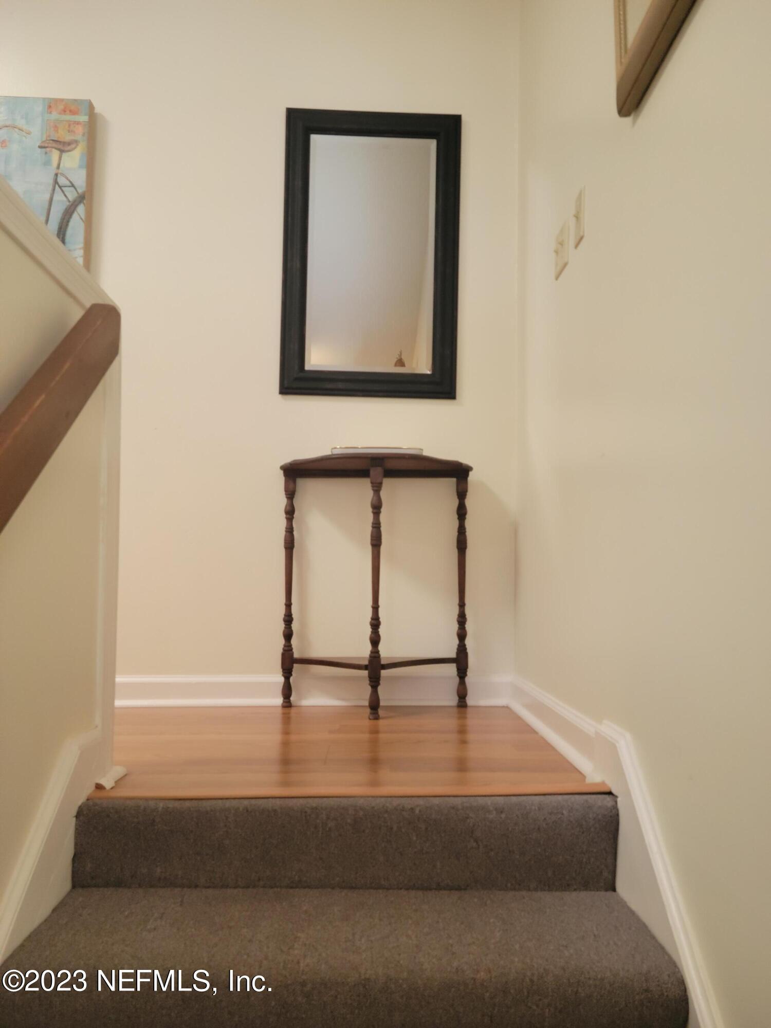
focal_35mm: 28
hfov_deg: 49.7
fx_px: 832
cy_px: 514
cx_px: 386
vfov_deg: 63.4
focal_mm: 5.9
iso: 200
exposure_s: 1/60
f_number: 2
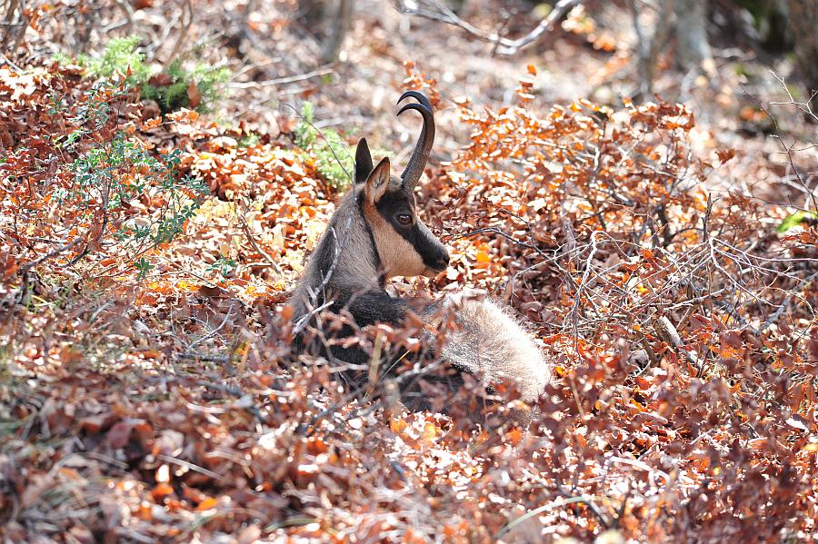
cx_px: 409
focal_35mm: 290
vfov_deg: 4.7
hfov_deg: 7.1
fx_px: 6586
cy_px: 272
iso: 1250
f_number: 8
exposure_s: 1/250
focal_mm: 290
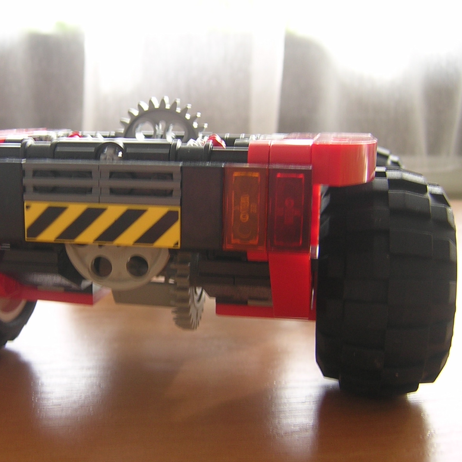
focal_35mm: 43
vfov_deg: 39.2
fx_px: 649
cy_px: 233
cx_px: 151
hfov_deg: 38.7
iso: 100
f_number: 2.6
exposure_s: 1/10.9
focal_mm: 4.7
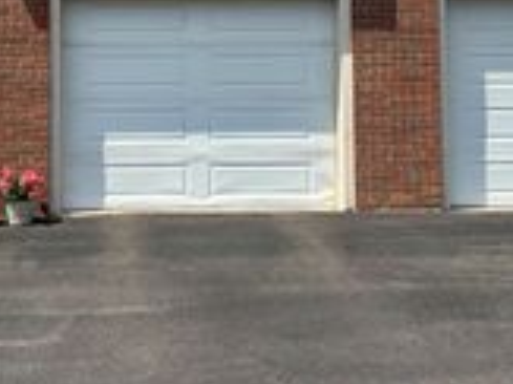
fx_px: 1185
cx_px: 179
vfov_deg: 18.0
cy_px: 5
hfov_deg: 24.3
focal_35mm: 80
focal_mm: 5.96
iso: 50
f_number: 1.6
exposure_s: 1/4630
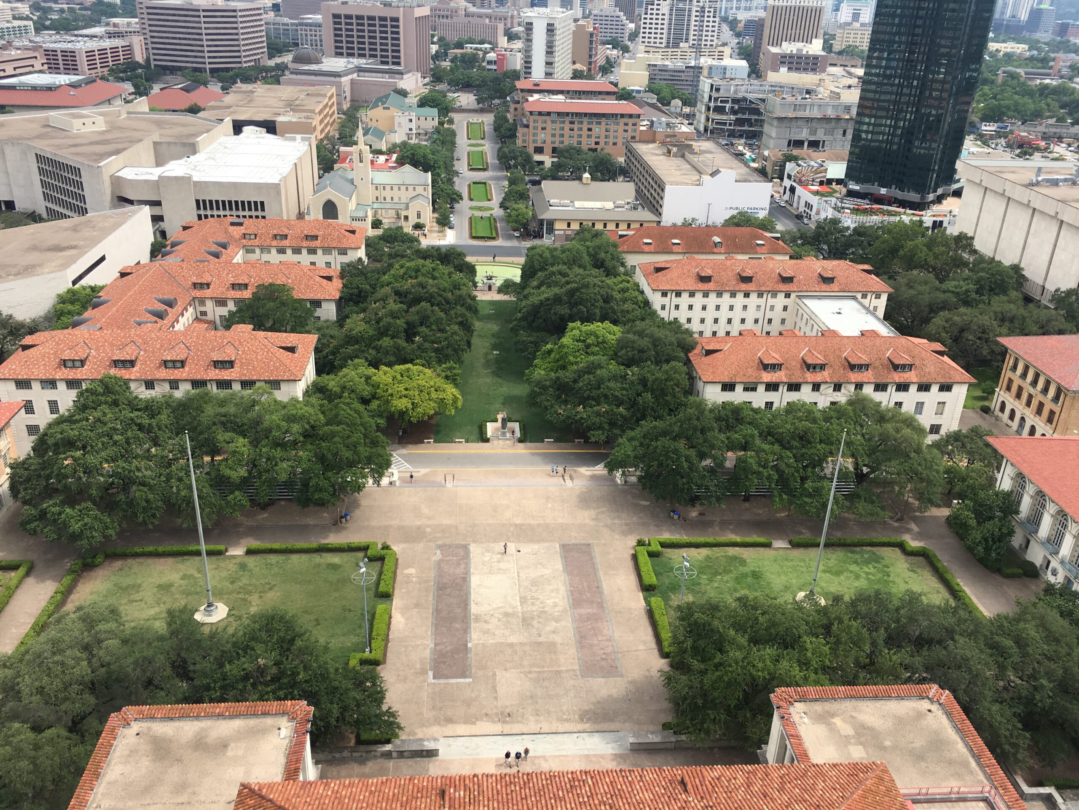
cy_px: 405
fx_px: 904
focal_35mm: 29
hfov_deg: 61.7
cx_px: 540
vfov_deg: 48.2
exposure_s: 1/845
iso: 25
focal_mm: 4.15
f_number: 2.2
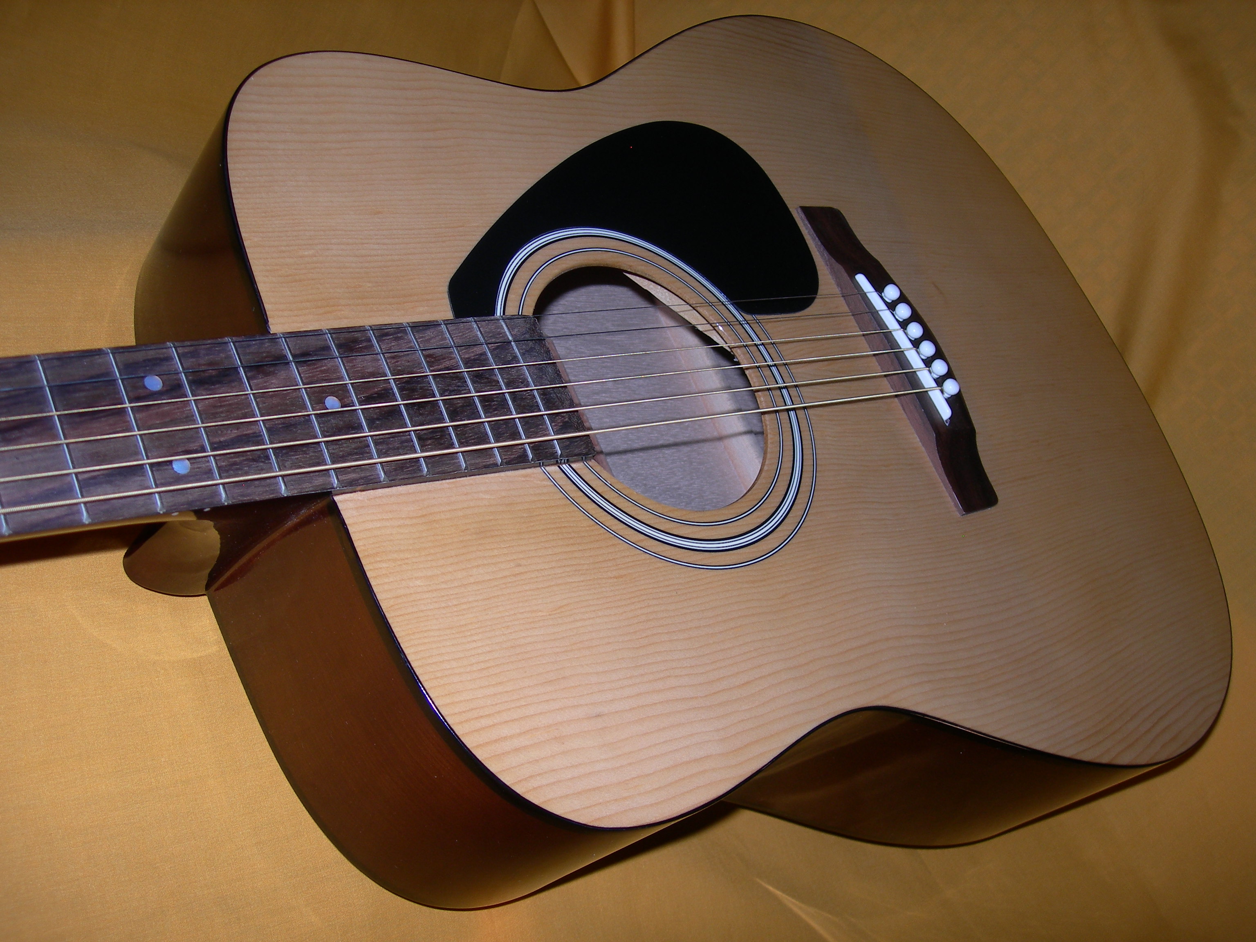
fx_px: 1379
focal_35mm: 38
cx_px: 628
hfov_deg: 49.0
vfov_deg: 37.7
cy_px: 471
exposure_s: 1/60.1
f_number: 2.8
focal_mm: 7.8
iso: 50
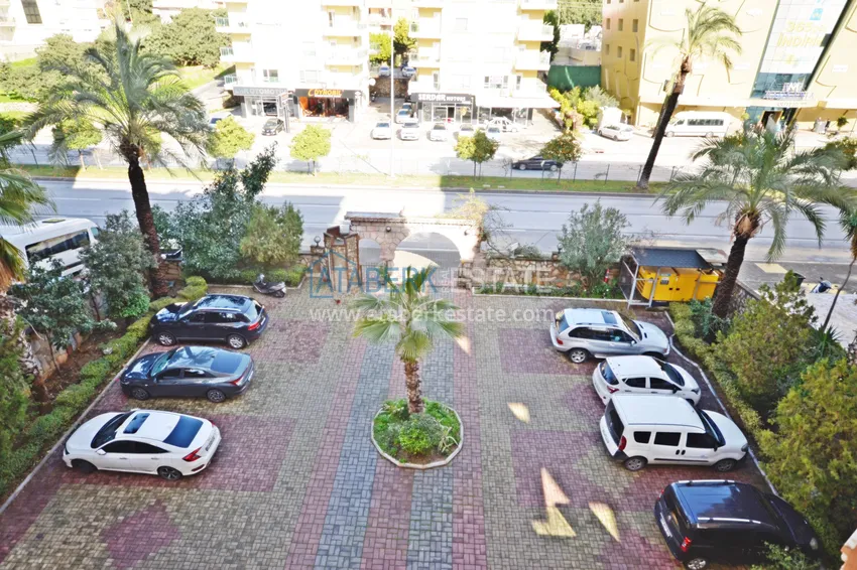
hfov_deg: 77.3
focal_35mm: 22
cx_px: 428
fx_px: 535
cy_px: 285
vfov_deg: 56.1
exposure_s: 1/125
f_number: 5.6
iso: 110
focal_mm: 15
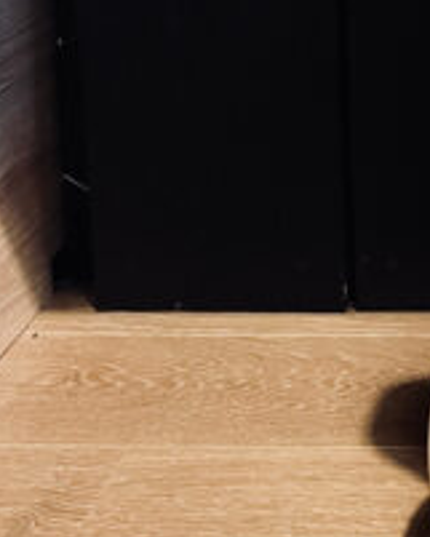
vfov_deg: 17.6
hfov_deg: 13.9
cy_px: -198
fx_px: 1605
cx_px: 729
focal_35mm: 101
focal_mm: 5.7
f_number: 1.5
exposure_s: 1/50
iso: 200
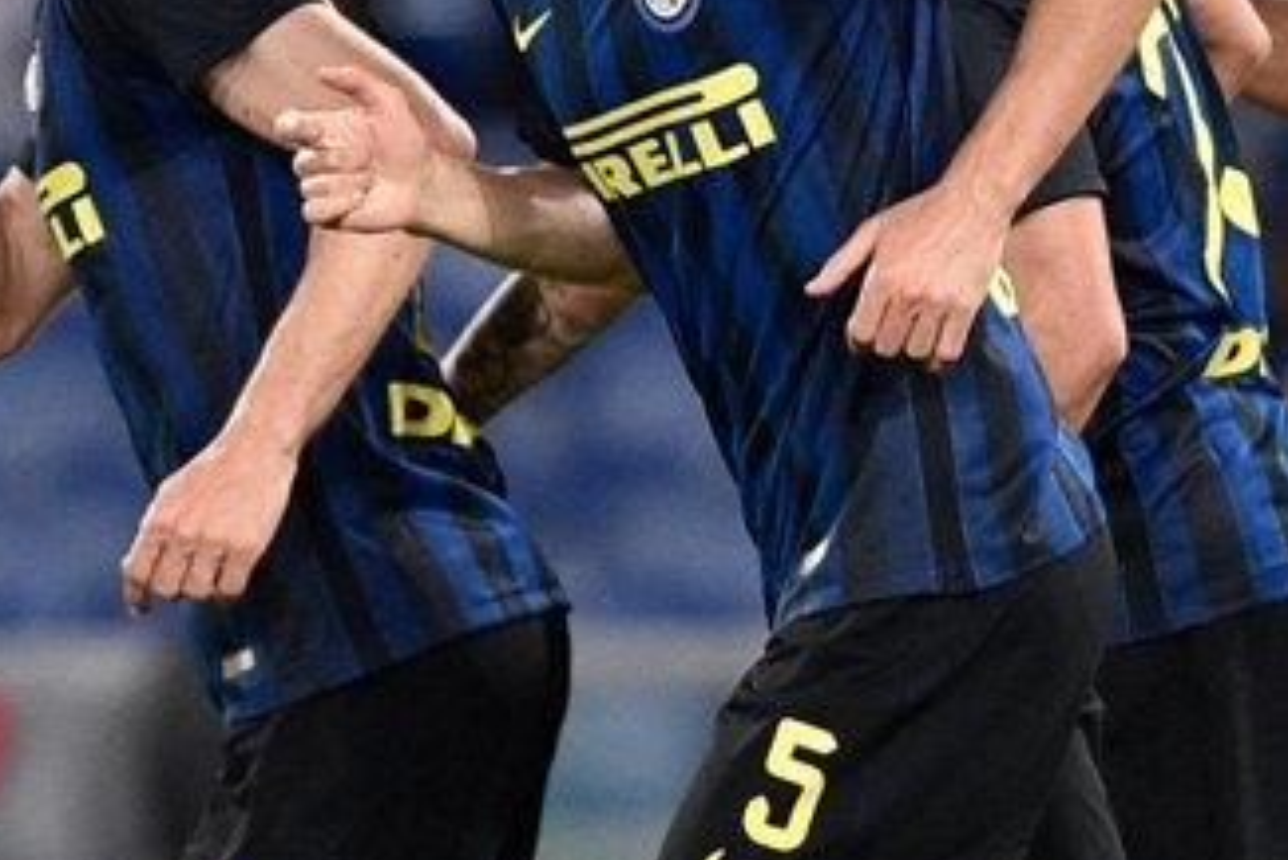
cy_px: 561
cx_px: 860
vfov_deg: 1.1
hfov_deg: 1.6
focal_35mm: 1261
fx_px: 45134
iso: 2500
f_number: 3.2
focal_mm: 400
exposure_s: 1/1000
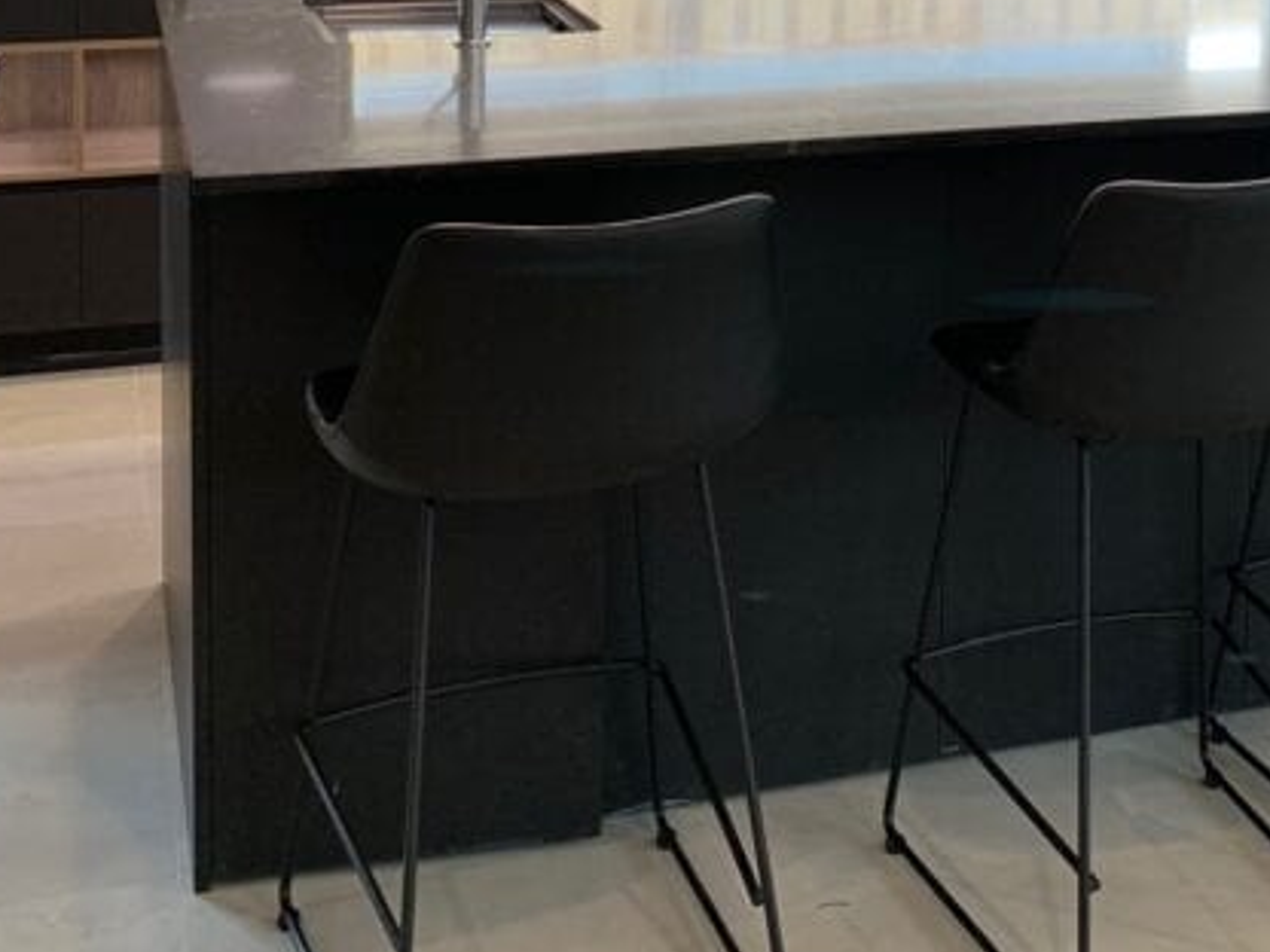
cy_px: -122
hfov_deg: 29.3
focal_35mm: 64
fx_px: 2348
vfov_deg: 21.6
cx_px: 1081
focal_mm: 4.25
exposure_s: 1/100
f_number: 1.8
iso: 80
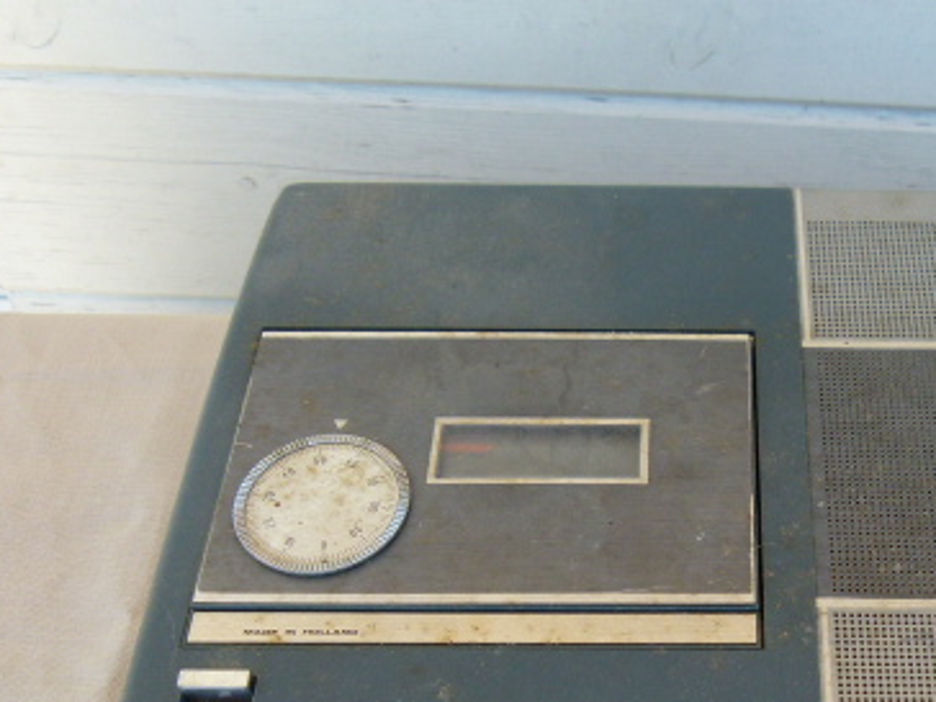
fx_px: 1190
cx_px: 787
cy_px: 597
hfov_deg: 40.6
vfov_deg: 31.7
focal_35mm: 44
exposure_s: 1/125
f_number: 3.6
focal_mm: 4.5
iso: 100
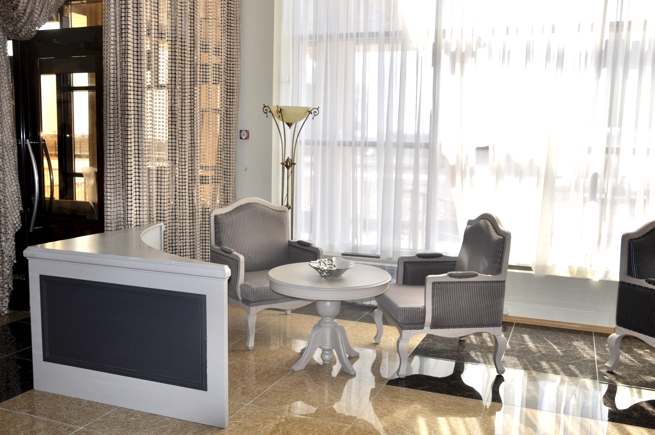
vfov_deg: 39.9
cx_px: 328
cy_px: 218
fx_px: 600
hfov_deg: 57.3
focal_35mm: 33
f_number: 5.6
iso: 200
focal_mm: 22
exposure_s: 1/200
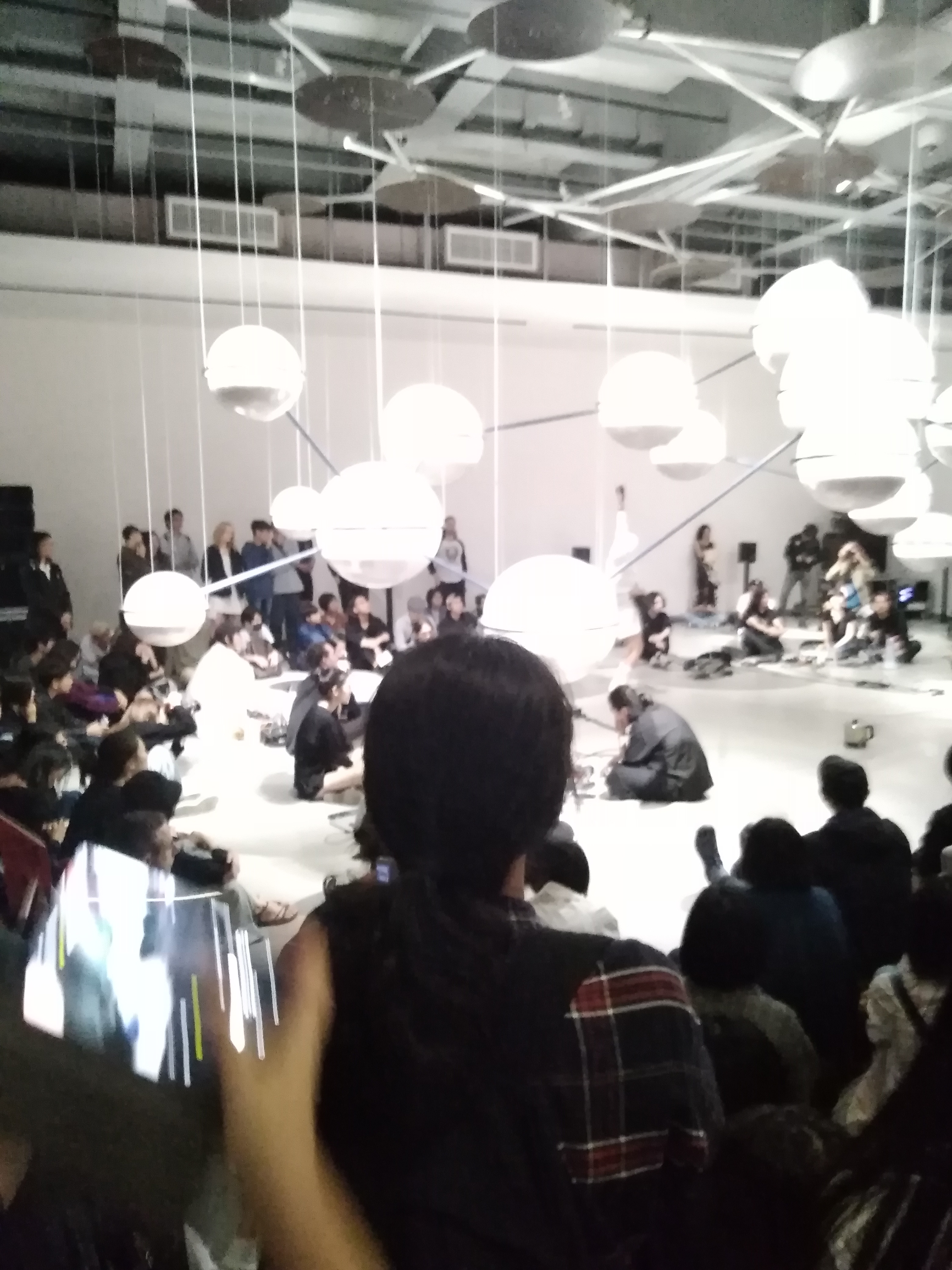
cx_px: 476
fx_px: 953
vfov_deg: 67.3
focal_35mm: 26
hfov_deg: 53.1
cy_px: 635
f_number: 2.2
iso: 2783
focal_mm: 3.46
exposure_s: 1/12
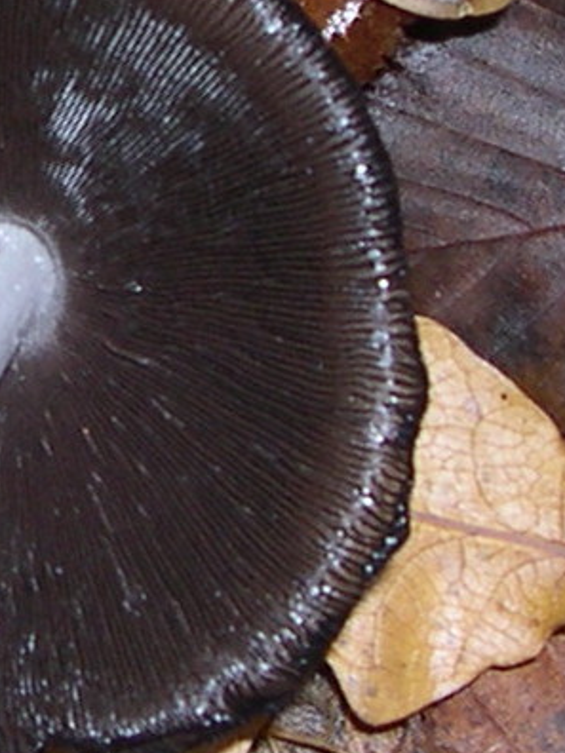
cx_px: -84
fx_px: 2089
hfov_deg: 15.0
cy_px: 515
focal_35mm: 96
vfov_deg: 20.4
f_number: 7.6
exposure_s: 1/60
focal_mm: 8
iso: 100
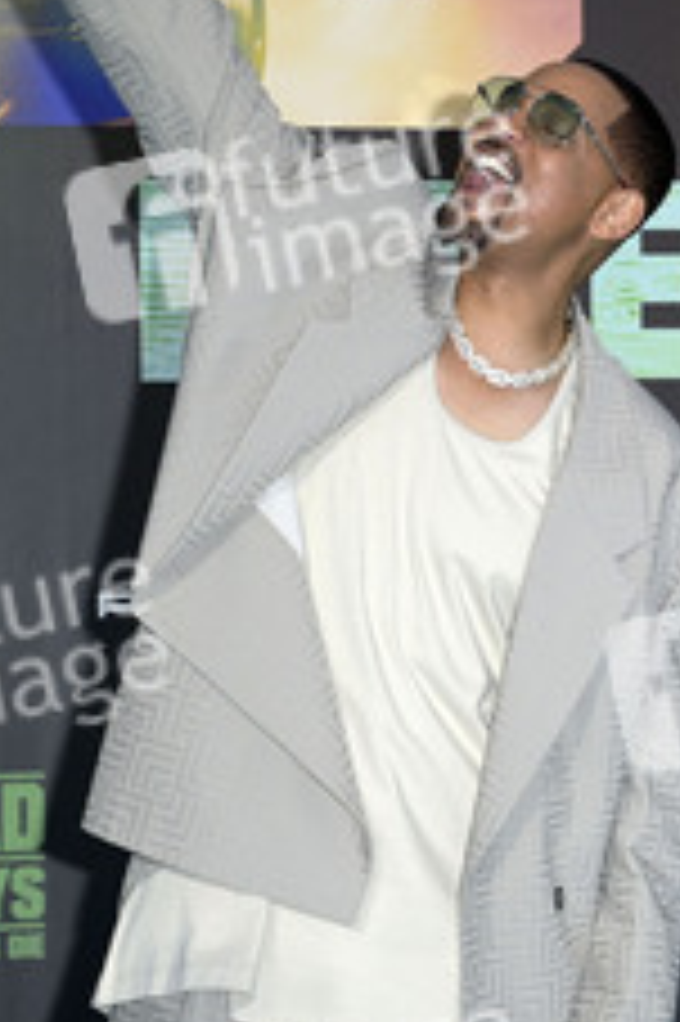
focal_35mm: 132
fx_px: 3745
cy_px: 441
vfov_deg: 15.5
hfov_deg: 10.4
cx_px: 428
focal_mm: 75
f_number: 5.6
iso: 320
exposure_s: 1/250
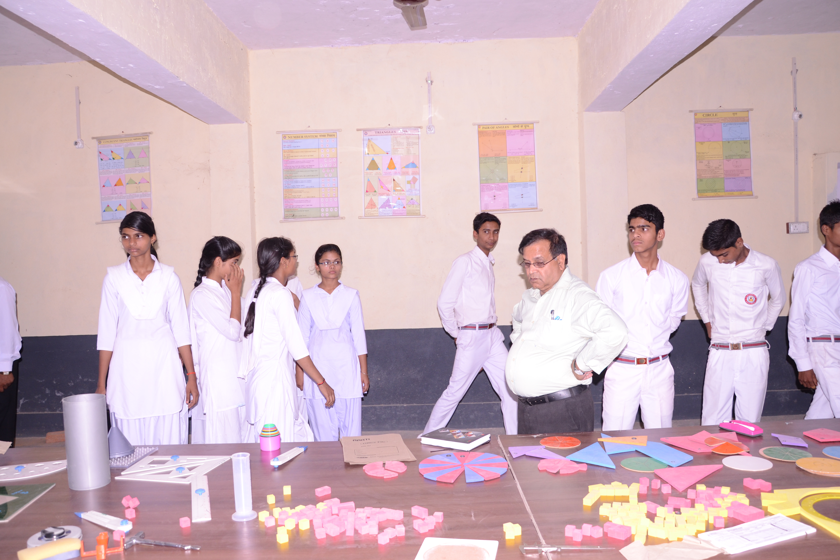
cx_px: 420
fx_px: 630
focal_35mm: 27
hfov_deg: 67.4
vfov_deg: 47.9
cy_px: 280
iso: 400
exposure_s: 1/125
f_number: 5
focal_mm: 18
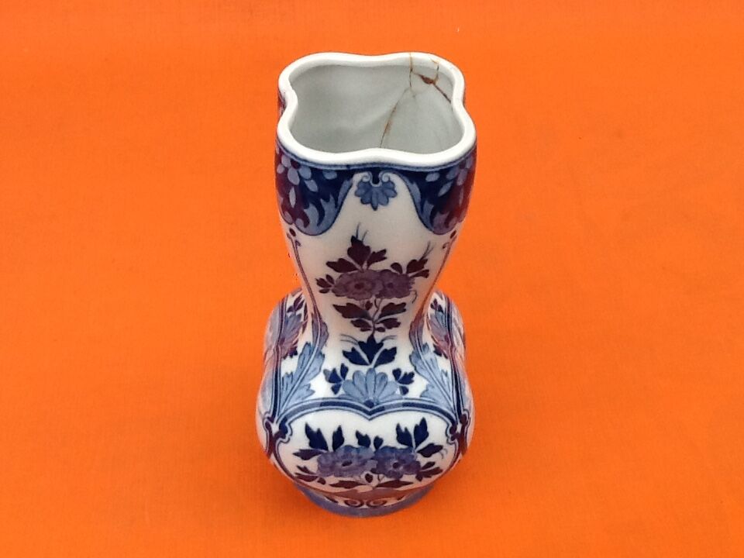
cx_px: 372
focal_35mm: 44
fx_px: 946
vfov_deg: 32.9
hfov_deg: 42.9
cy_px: 279
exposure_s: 1/194
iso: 40
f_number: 2.4
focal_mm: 2.03
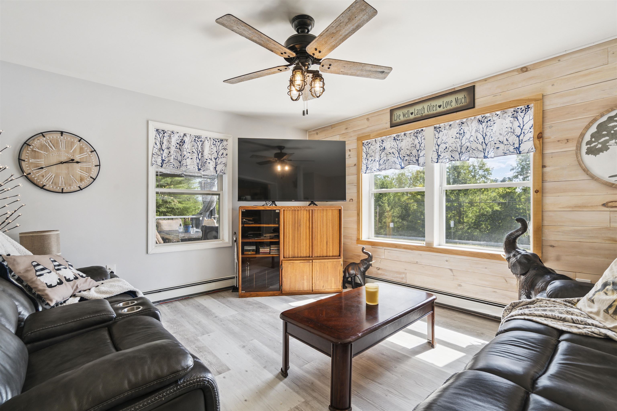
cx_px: 308
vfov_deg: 73.7
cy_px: 206
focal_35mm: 16
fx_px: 274
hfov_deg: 96.7
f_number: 8
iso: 400
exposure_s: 1/25
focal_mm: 16
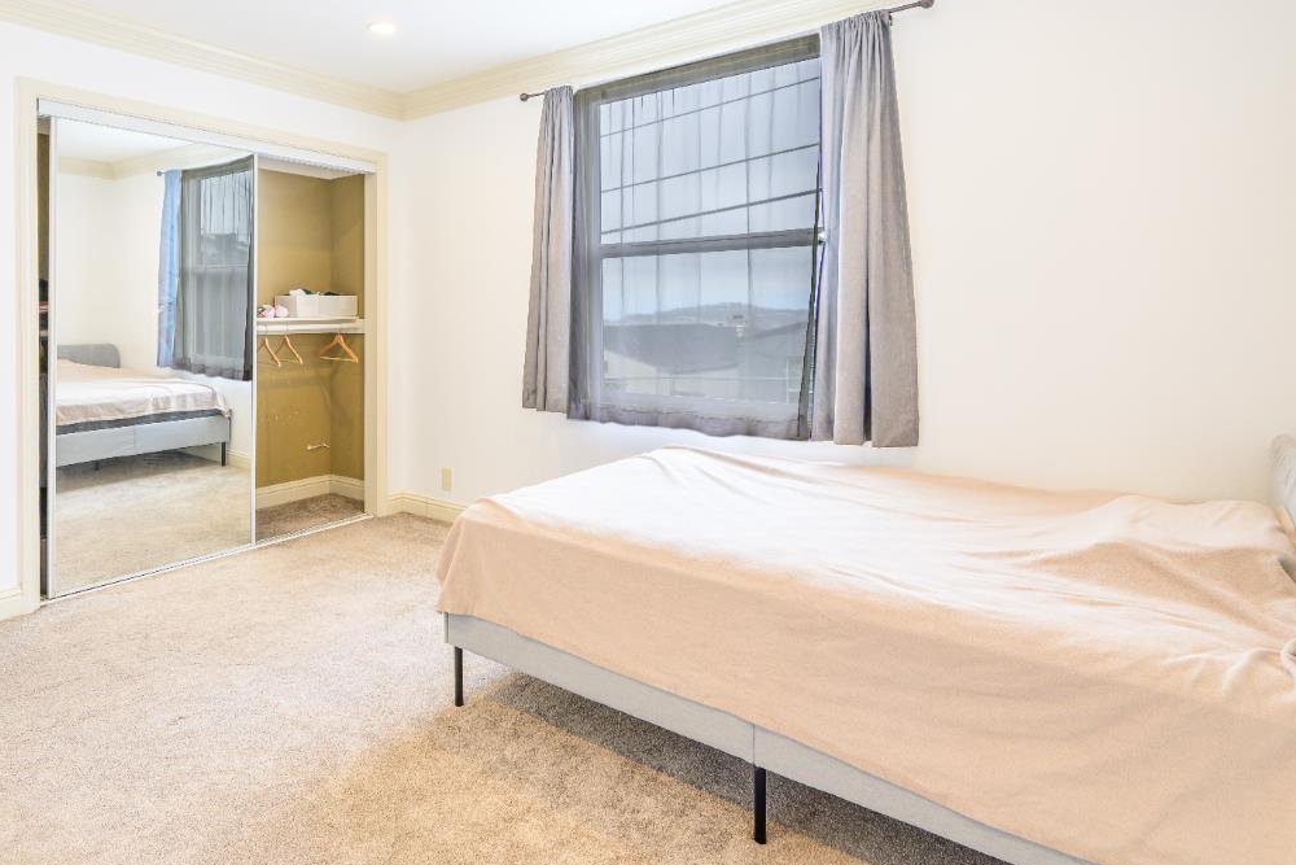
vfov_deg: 58.5
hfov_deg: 80.5
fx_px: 756
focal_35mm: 21
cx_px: 535
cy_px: 306
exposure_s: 1/100
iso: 200
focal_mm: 14
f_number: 8
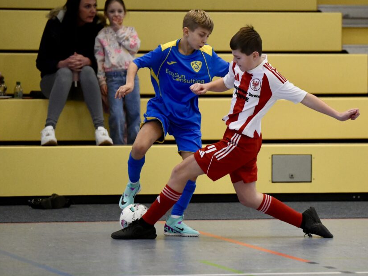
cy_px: 130
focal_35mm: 239
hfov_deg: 8.3
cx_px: 210
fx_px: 2541
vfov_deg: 6.2
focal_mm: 200
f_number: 2.8
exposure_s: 1/1600
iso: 8000
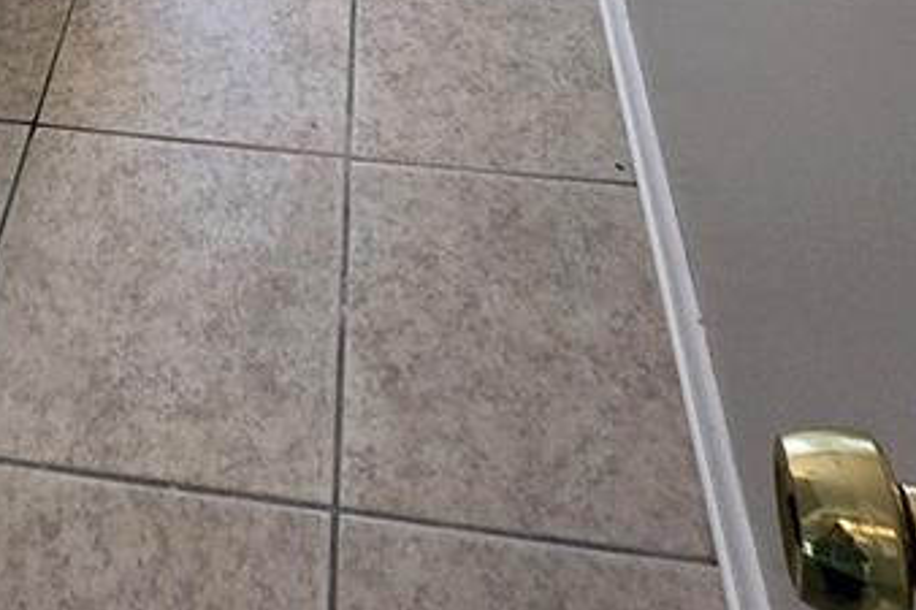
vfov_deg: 15.9
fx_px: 1221
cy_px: -797
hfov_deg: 39.3
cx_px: 165
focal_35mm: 48
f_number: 2.2
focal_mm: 2.2
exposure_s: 1/60.2
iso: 64
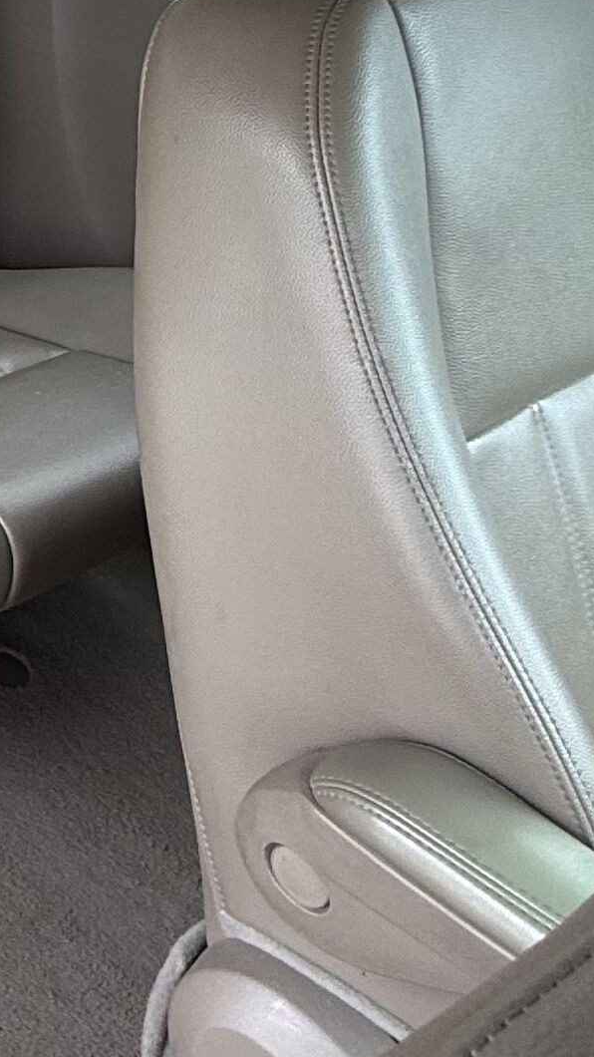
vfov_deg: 34.0
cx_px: -559
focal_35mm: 58
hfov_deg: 16.4
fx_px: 1625
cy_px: 100
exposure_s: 1/99
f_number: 2.2
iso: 80
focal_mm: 2.22
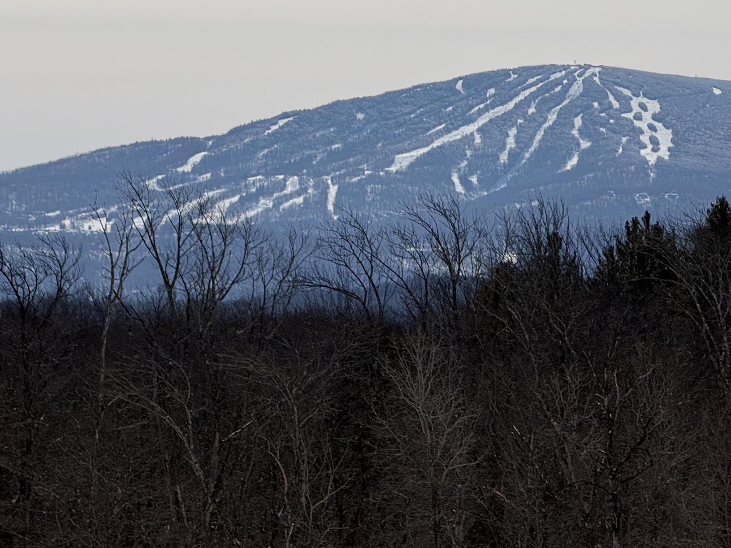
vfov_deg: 6.6
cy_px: 273
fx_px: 4772
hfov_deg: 8.7
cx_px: 604
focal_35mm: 226
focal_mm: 15.66
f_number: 2.8
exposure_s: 1/3891
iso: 32
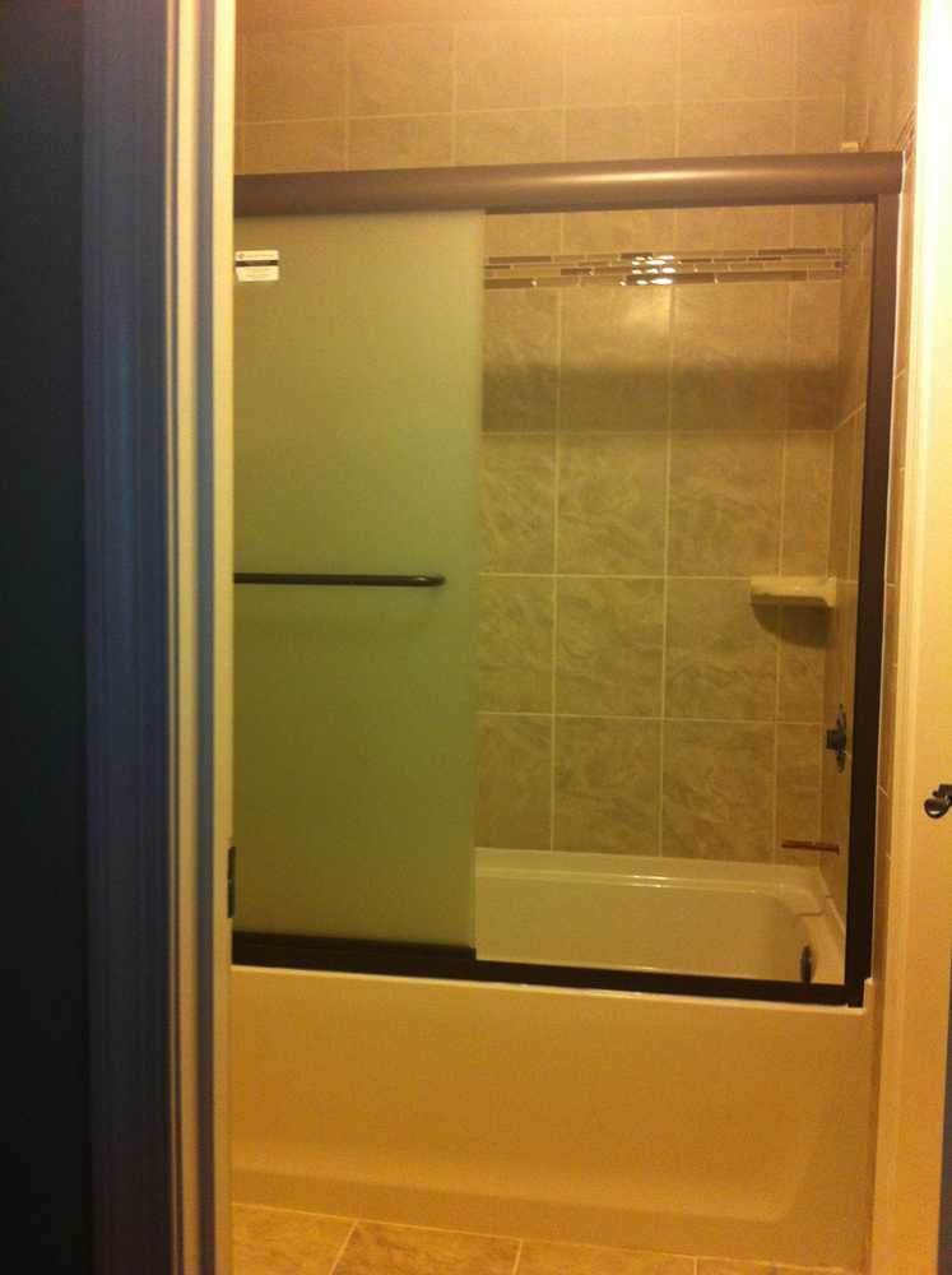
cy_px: 638
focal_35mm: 35
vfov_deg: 52.7
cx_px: 476
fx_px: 1287
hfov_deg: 40.6
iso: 160
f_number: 2.8
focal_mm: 3.85
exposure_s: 1/15
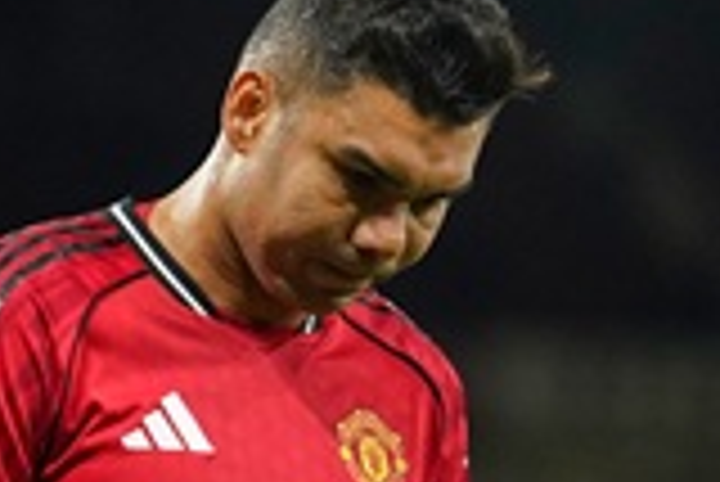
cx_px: 306
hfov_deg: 2.8
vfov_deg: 1.9
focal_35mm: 725
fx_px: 14513
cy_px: 300
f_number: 2.8
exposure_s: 1/2000
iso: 2500
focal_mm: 171
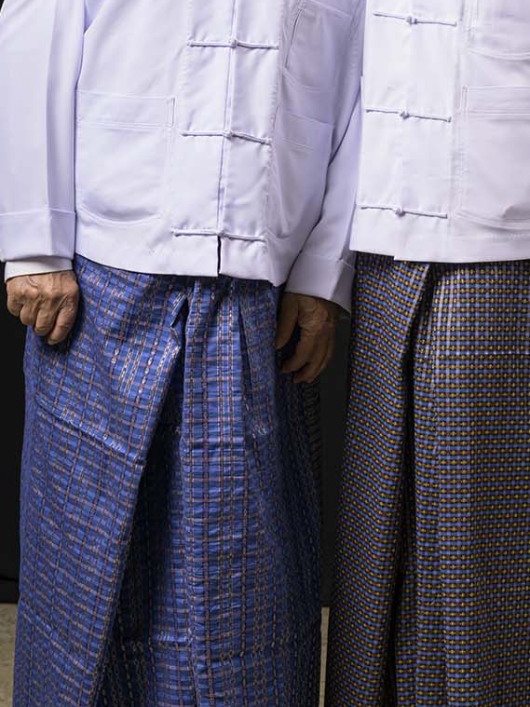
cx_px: 335
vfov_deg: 12.7
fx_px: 3165
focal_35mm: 155
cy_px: 129
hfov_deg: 9.6
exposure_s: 1/200
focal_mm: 85
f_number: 7.1
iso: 320
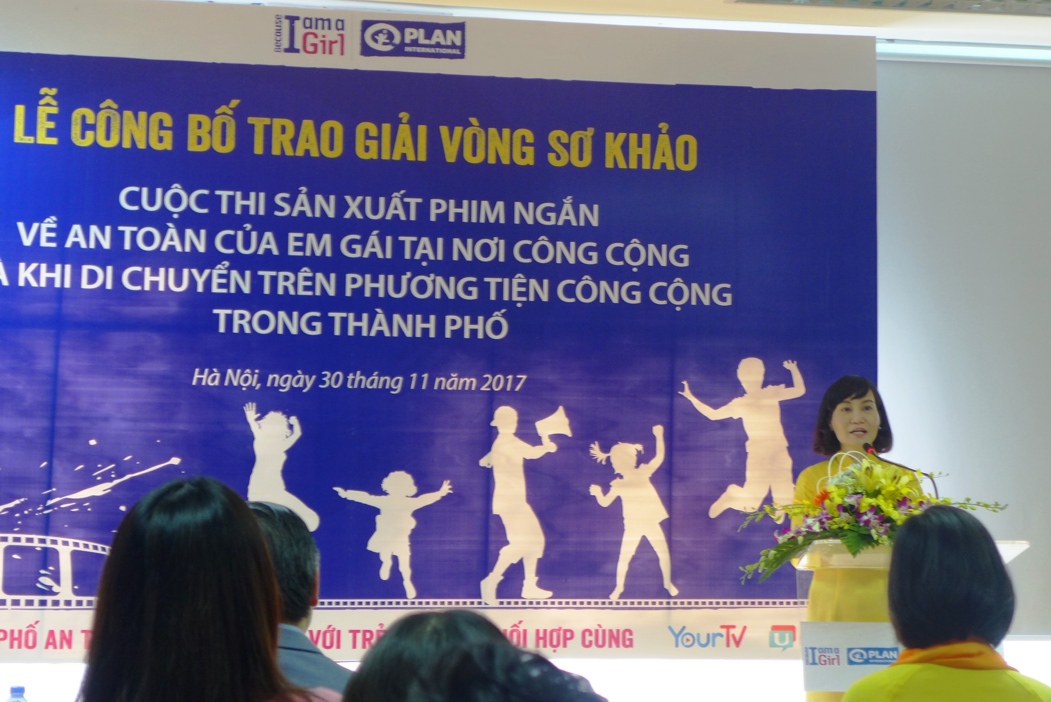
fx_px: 2045
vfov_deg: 19.5
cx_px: 526
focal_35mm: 70
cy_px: 351
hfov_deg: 28.8
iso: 80
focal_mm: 13.7
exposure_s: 1/15
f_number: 2.1
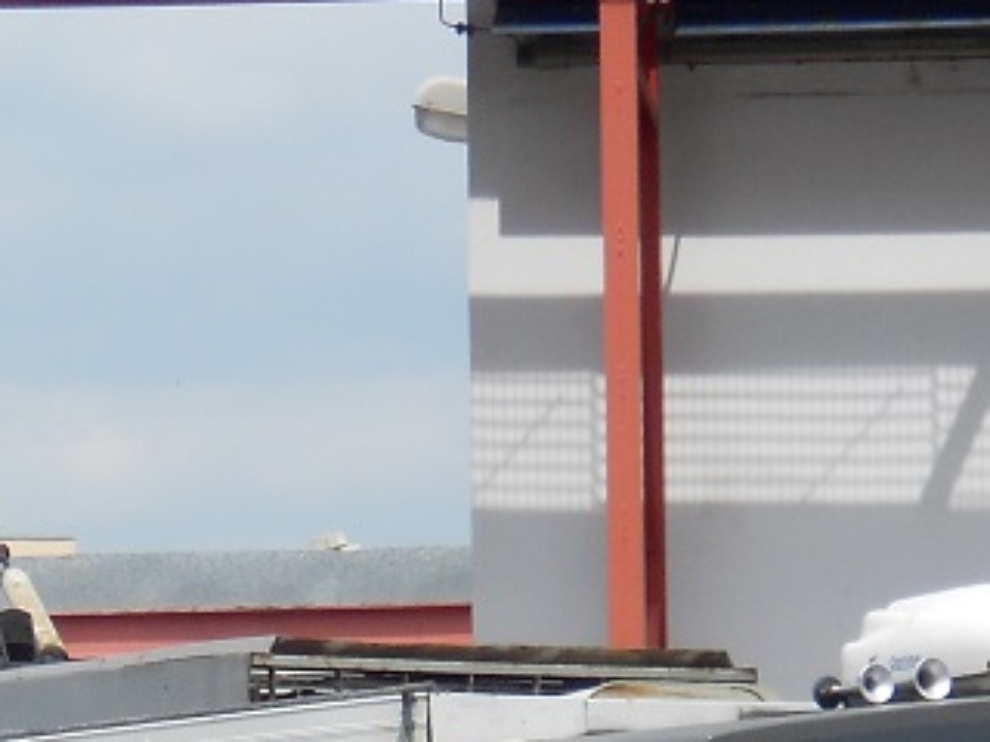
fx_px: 9867
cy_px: 921
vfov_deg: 4.3
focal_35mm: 345
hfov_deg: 5.7
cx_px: 192
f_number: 5.4
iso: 80
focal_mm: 16.5
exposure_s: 1/500
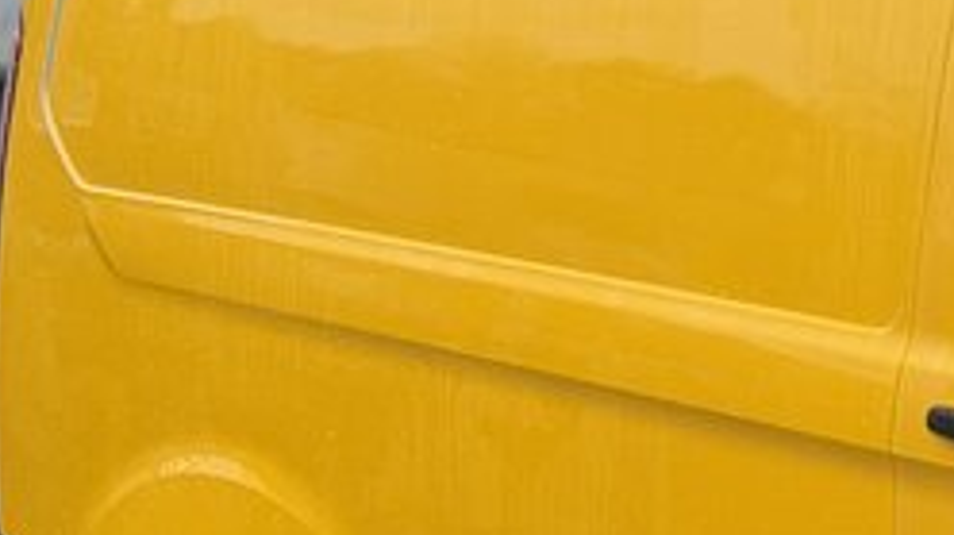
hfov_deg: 12.1
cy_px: 662
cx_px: 1446
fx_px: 4271
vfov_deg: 7.1
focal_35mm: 169
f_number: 1.78
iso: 64
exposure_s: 1/1307
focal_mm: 6.76
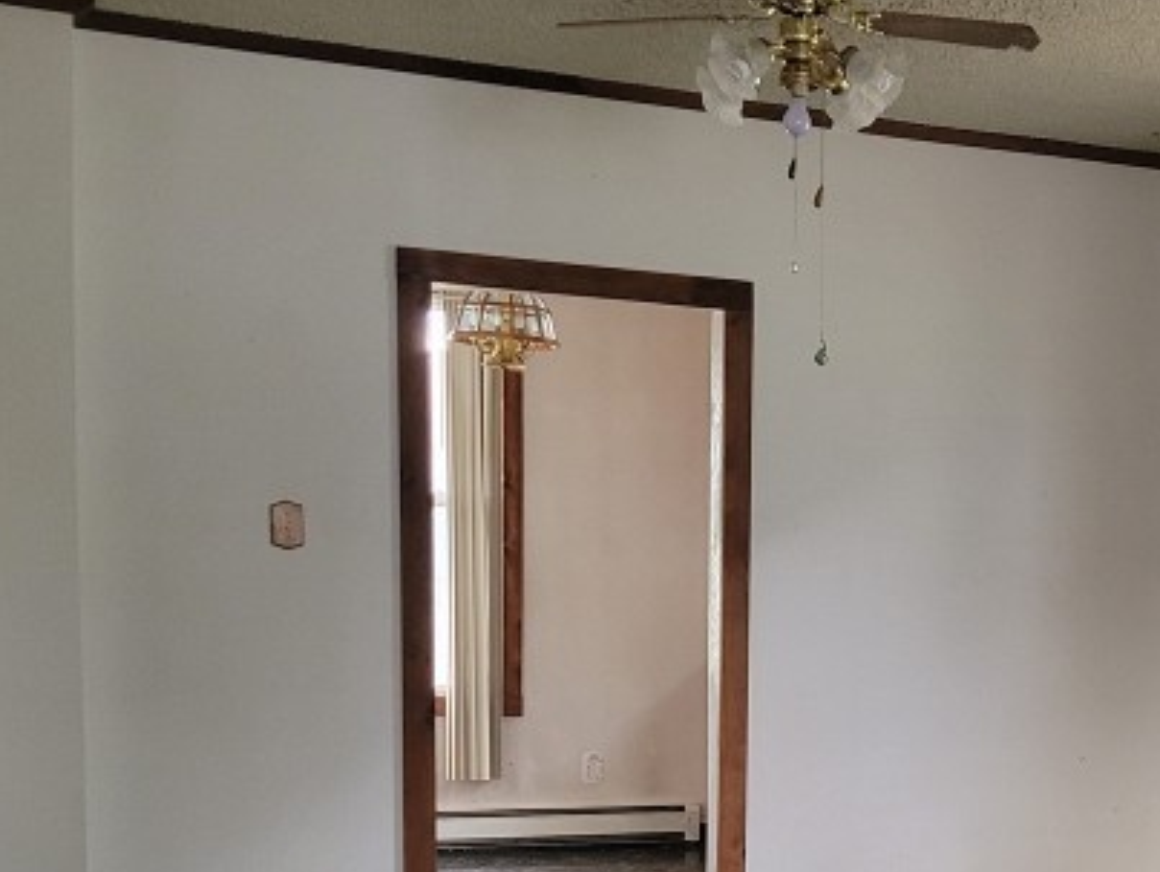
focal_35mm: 66
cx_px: 1071
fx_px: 2214
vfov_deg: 21.6
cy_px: 849
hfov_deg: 28.1
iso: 500
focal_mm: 5.4
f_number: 1.8
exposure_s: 1/40
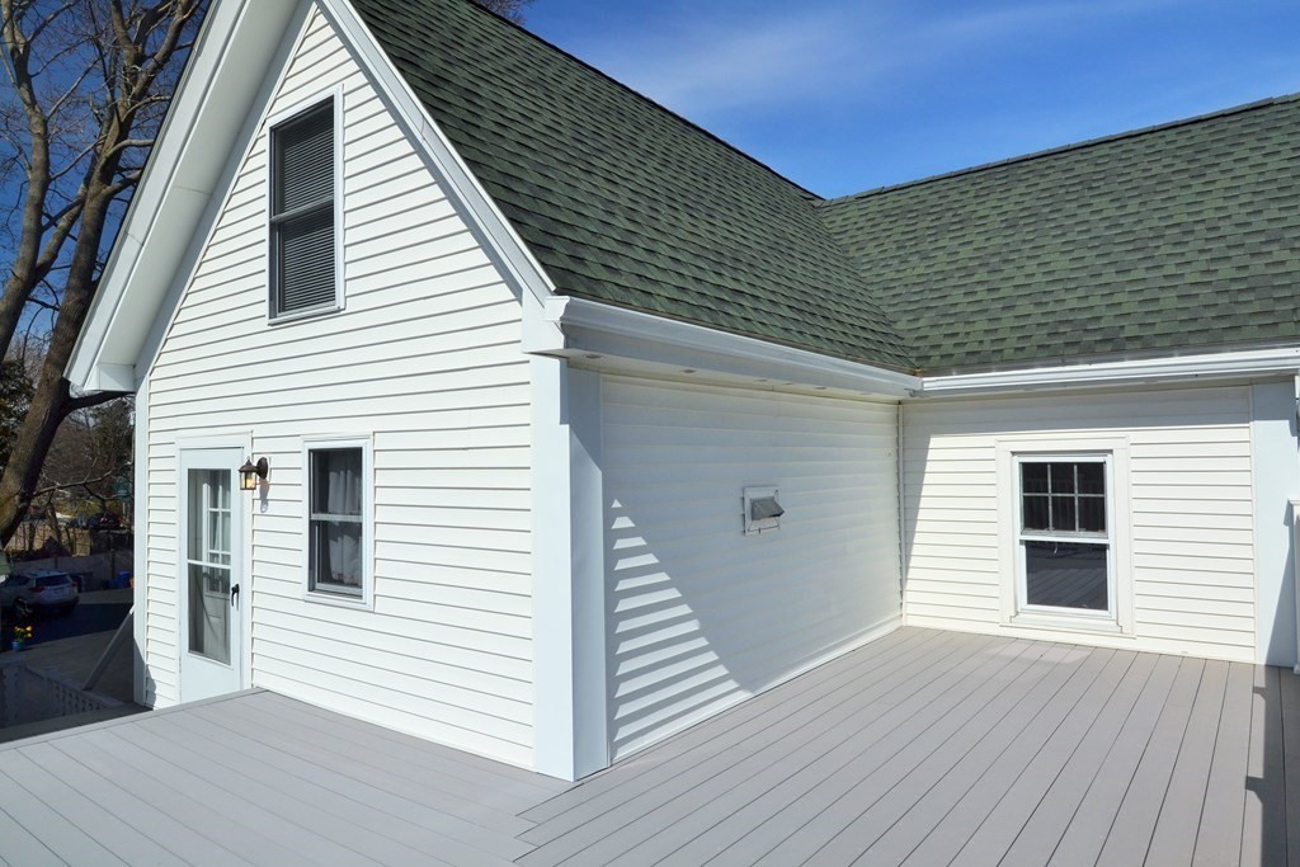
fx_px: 758
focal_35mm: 21
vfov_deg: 59.5
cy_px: 434
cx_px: 650
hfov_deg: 81.2
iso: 100
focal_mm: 14
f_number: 10
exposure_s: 1/200
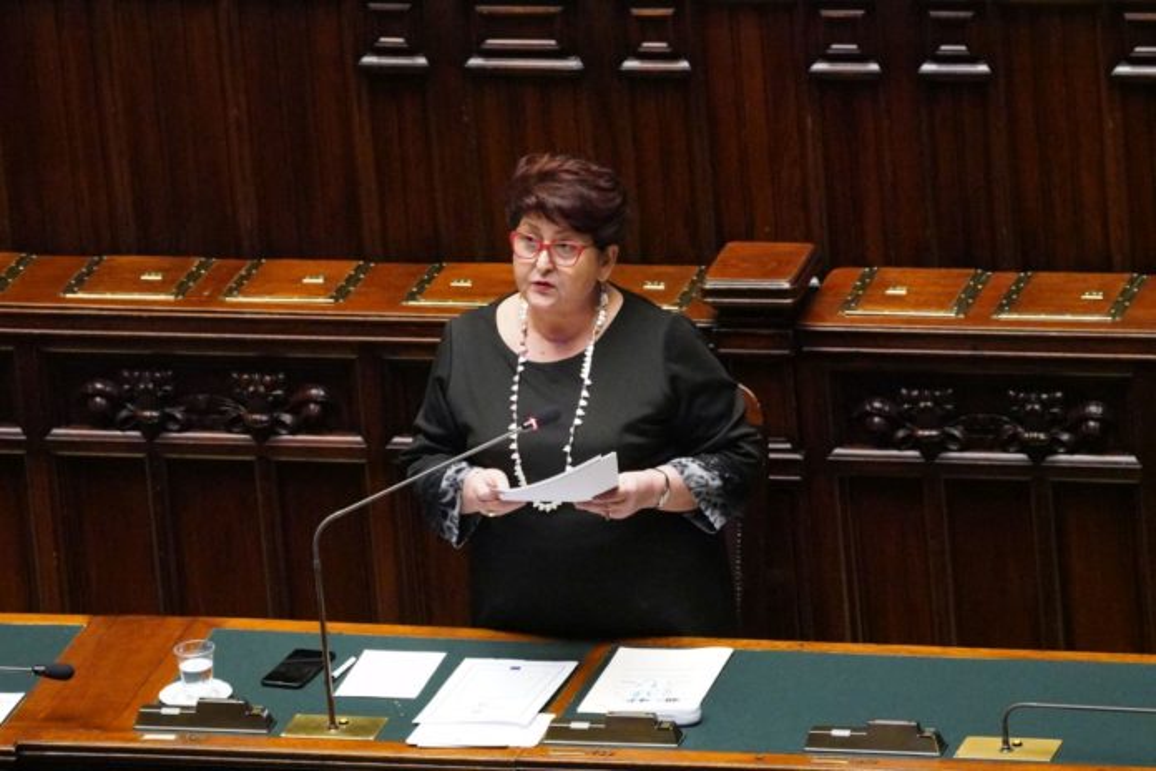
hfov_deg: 5.7
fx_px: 11591
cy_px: 386
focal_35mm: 361
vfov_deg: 3.8
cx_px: 578
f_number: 5.6
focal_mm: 241
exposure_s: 1/160
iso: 16000
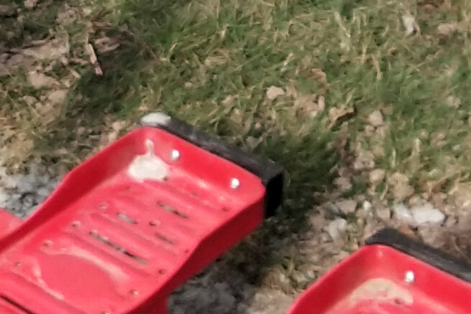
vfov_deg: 6.6
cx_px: 63
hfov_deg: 10.0
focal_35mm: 204
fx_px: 2669
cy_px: -268
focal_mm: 3.69
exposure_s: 1/140
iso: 50
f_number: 2.2
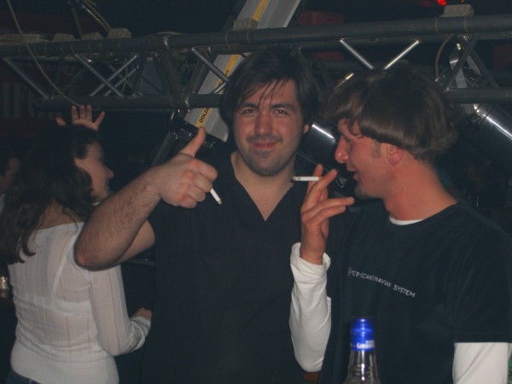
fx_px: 1183
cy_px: 192
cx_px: 256
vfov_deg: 18.4
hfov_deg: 24.4
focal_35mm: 80
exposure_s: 1/60
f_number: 4.4
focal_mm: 16.6
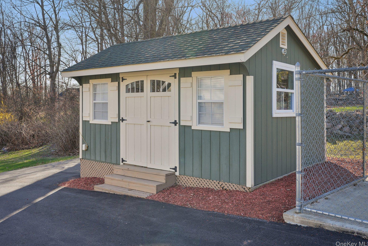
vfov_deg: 39.4
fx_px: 343
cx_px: 184
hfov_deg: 56.5
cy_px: 122
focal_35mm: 34
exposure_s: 1/80
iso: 100
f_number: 8
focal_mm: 32.5
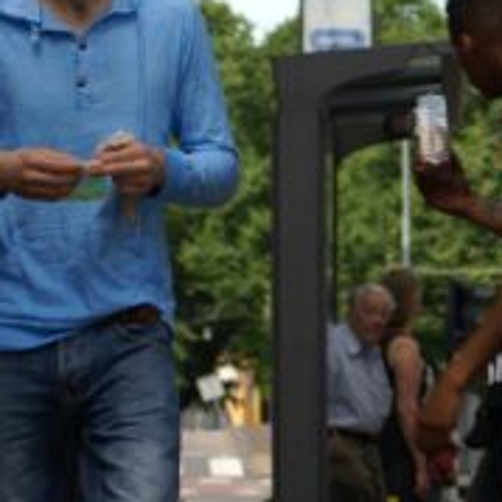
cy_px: 241
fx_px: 4906
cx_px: 550
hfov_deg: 5.8
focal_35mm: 299
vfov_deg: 5.9
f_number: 6.3
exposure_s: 1/160
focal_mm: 70
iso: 100
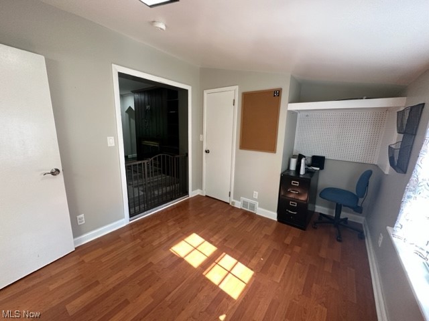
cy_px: 160
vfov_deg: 85.7
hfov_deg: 102.1
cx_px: 214
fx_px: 174
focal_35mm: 14
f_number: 2.2
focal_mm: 2.22
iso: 250
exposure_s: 1/120
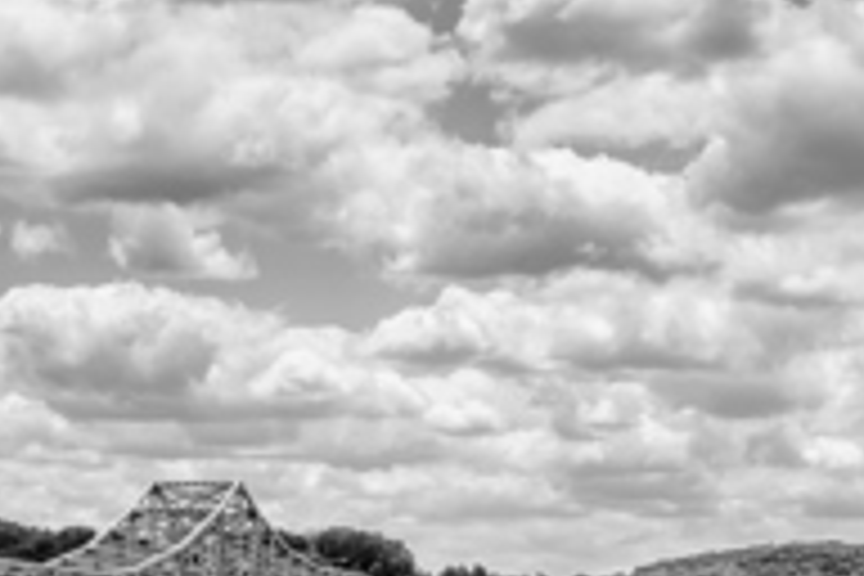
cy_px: 716
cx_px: 94
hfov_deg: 15.8
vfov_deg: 10.5
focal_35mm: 128
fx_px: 3079
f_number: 16
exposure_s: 1/250
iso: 100
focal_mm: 41.1
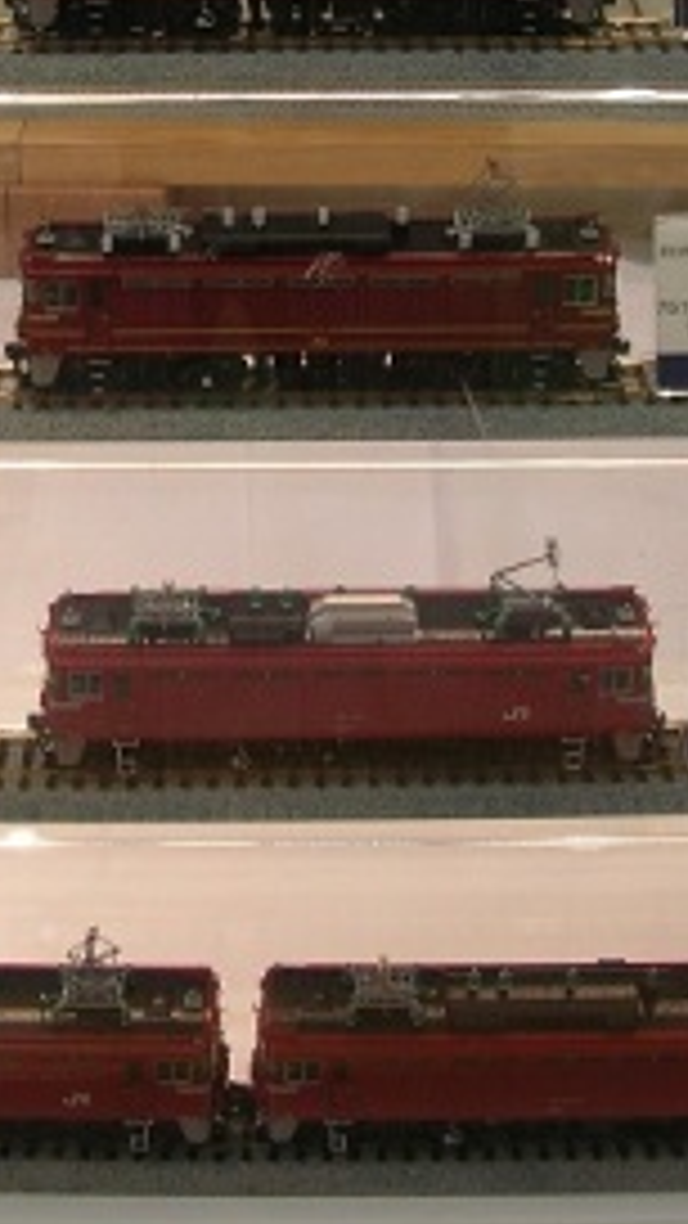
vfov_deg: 29.7
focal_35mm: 70
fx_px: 2270
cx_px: 288
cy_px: 315
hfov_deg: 17.2
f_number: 2.8
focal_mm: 5.8
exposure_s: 1/23.6
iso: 50
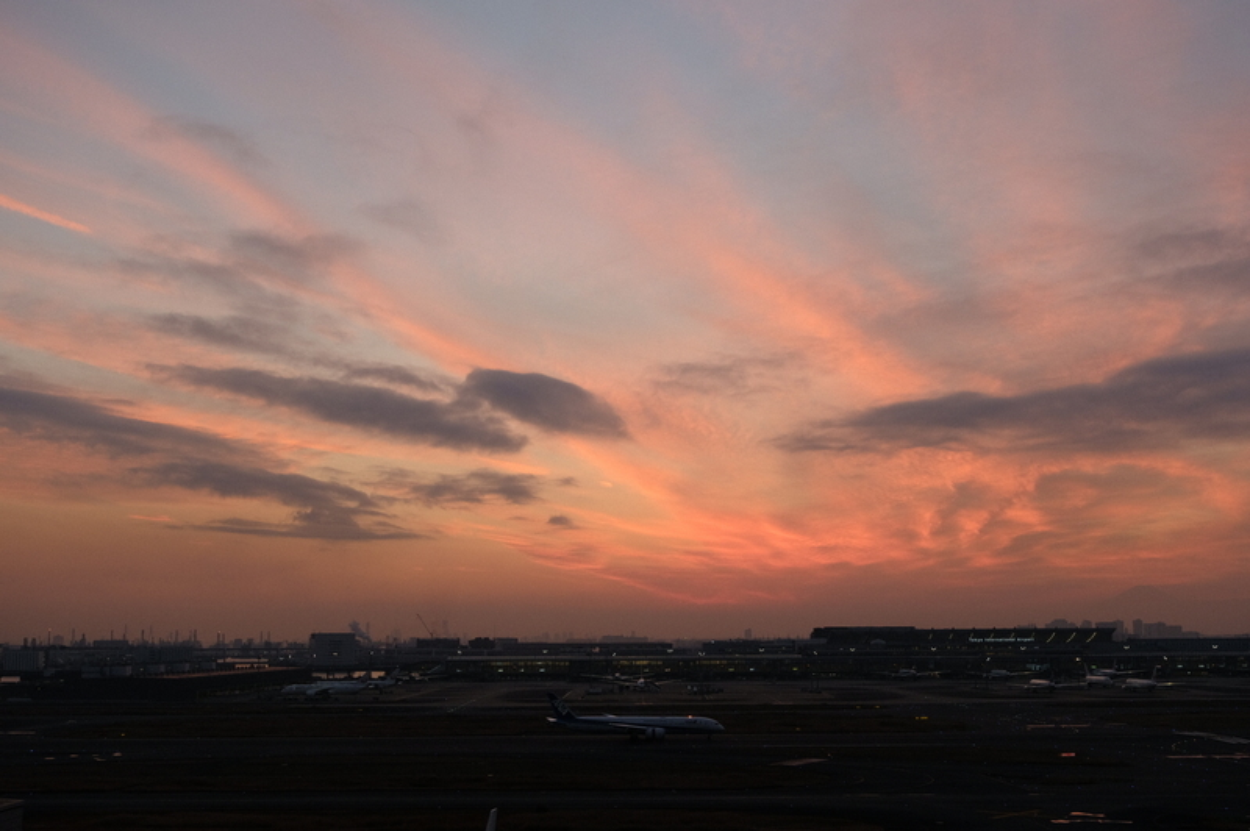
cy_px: 416
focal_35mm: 42
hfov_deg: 46.4
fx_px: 1457
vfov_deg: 31.8
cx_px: 625
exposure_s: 1/110
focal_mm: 28.3
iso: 200
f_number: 4
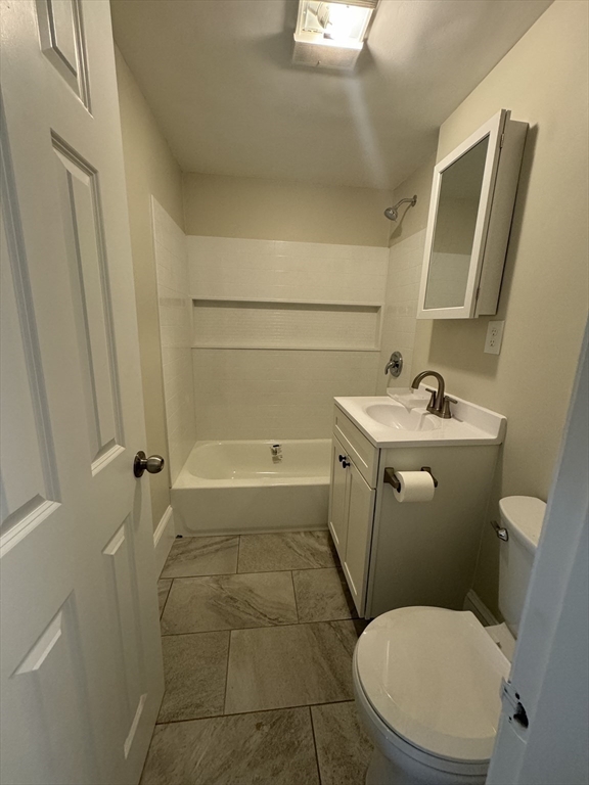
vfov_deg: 102.1
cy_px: 392
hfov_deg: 85.7
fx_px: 318
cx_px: 294
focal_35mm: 14
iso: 250
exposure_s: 1/120
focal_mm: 2.22
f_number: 2.2
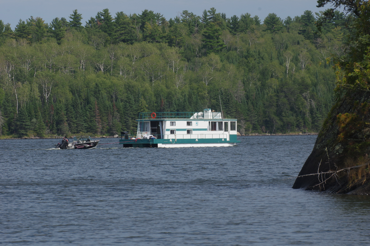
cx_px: 185
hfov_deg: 6.9
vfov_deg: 4.6
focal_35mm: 300
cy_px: 123
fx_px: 3081
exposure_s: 1/400
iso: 400
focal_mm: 200
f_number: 14
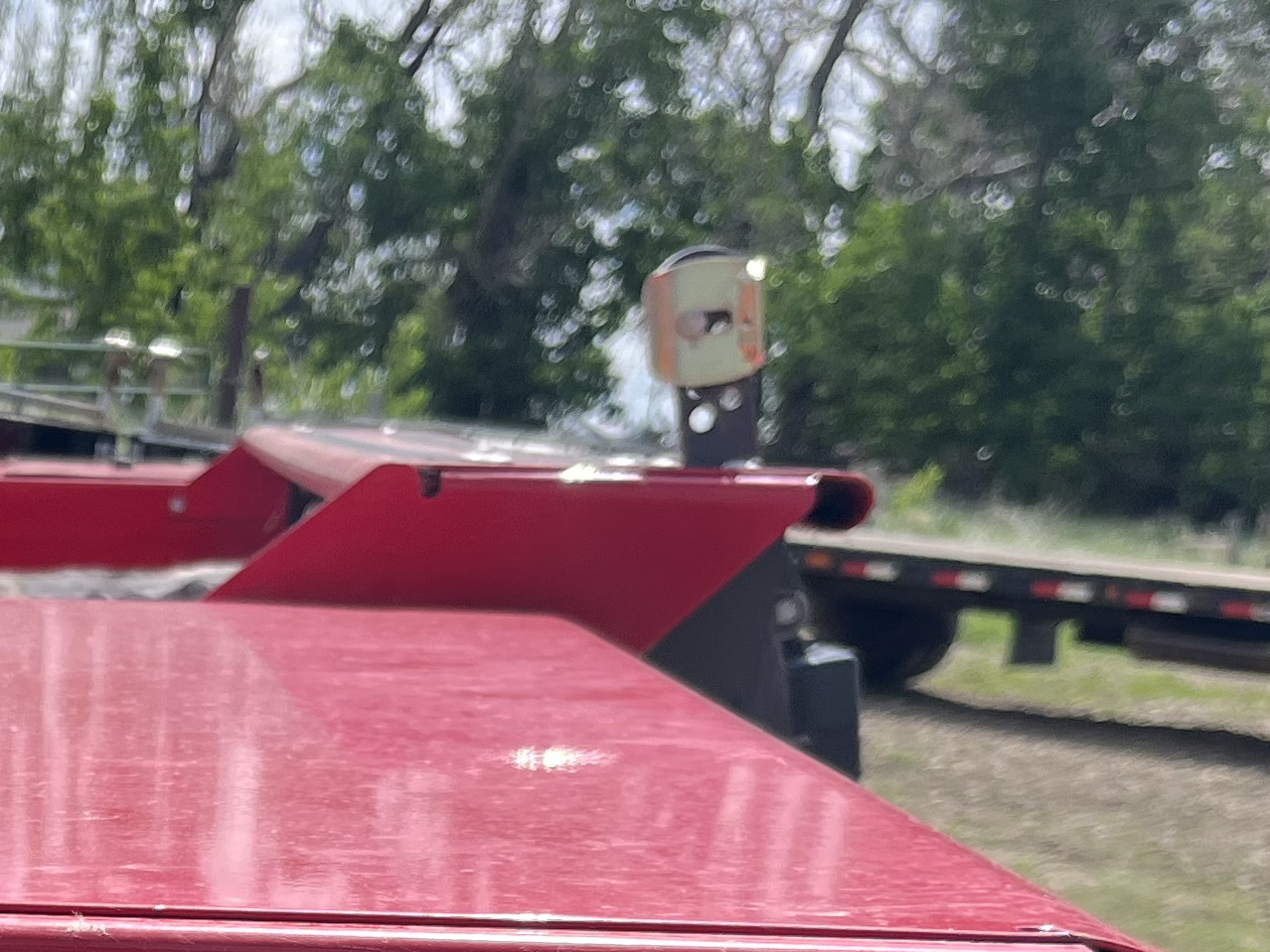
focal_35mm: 82
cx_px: -71
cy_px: 1343
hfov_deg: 22.7
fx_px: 3009
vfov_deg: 16.7
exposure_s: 1/1776
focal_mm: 5.1
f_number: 1.6
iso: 50
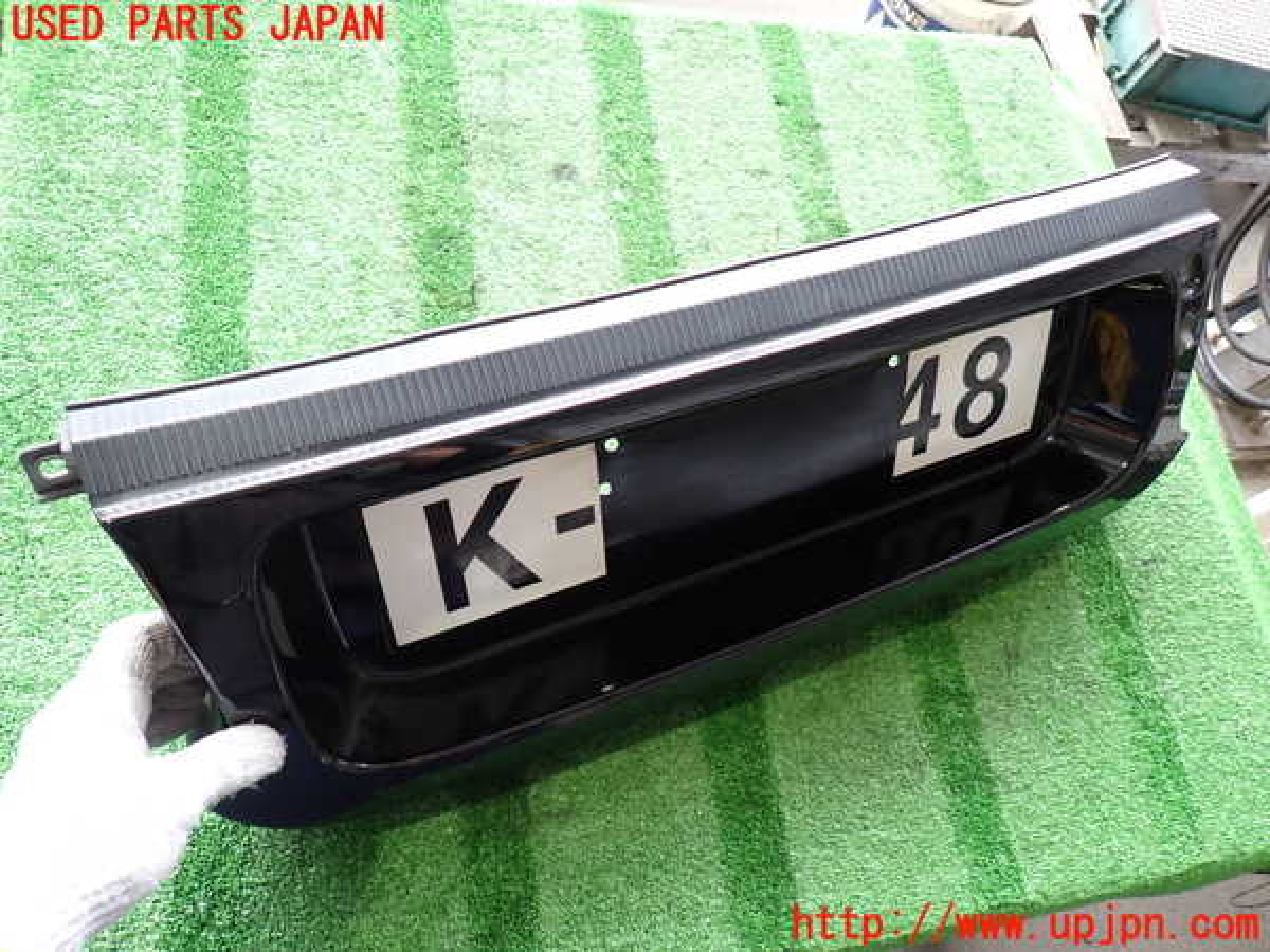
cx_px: 635
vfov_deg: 54.9
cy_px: 476
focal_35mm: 25
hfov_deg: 69.4
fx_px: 917
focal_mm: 4.5
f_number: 2
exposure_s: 1/50
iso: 200
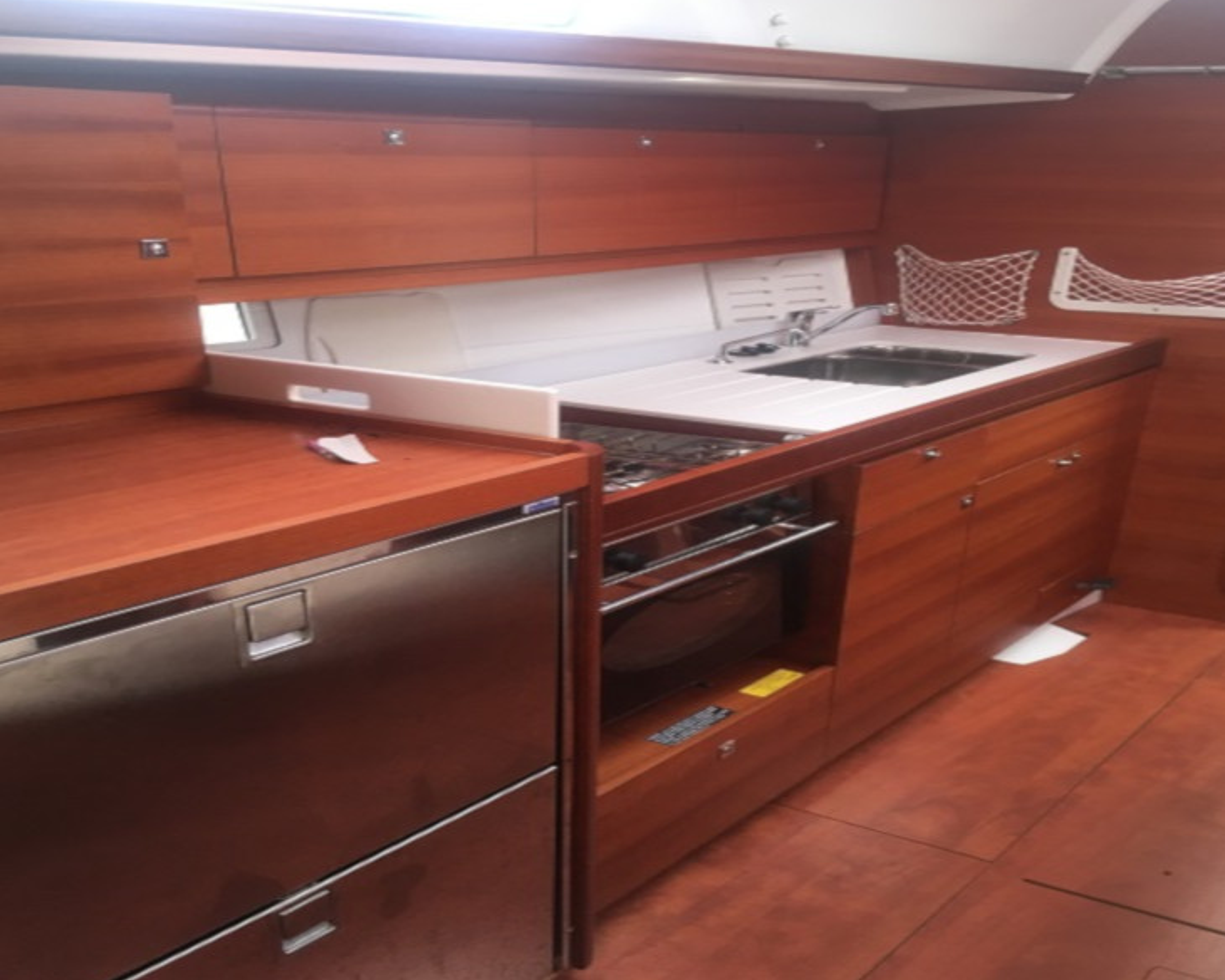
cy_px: 480
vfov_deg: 47.1
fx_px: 1124
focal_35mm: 31
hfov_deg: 57.2
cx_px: 618
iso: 50
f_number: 2.2
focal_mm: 4.15
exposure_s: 1/33
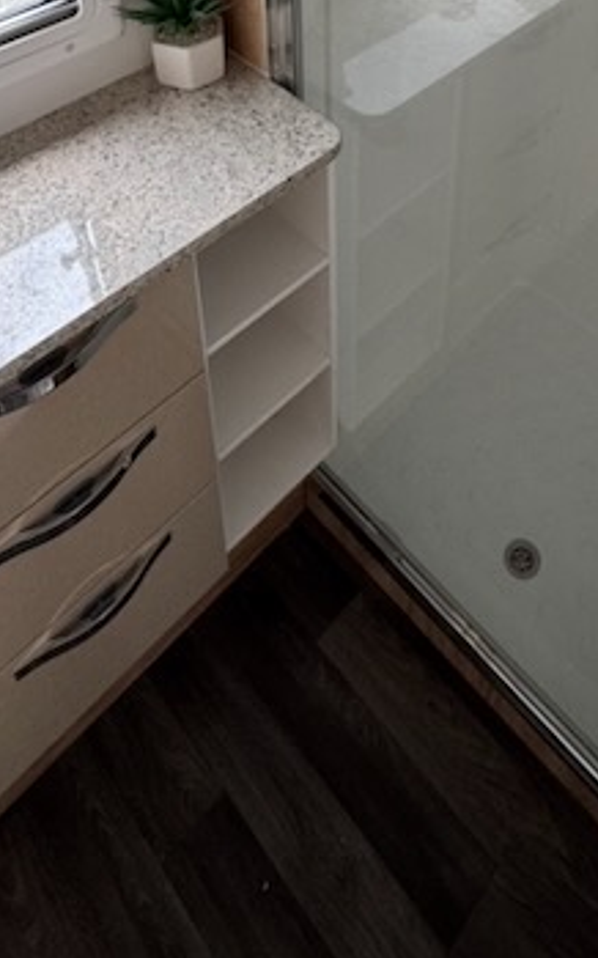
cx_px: 439
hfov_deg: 36.5
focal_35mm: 34
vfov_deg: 43.2
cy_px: -110
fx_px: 887
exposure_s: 1/99
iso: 160
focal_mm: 2.22
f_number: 2.2
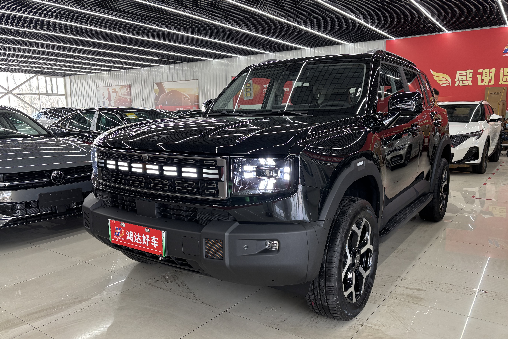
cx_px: 262
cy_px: 183
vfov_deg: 46.4
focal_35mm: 28
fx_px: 395
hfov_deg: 65.5
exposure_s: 1/85
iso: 125
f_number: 1.6
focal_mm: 5.96
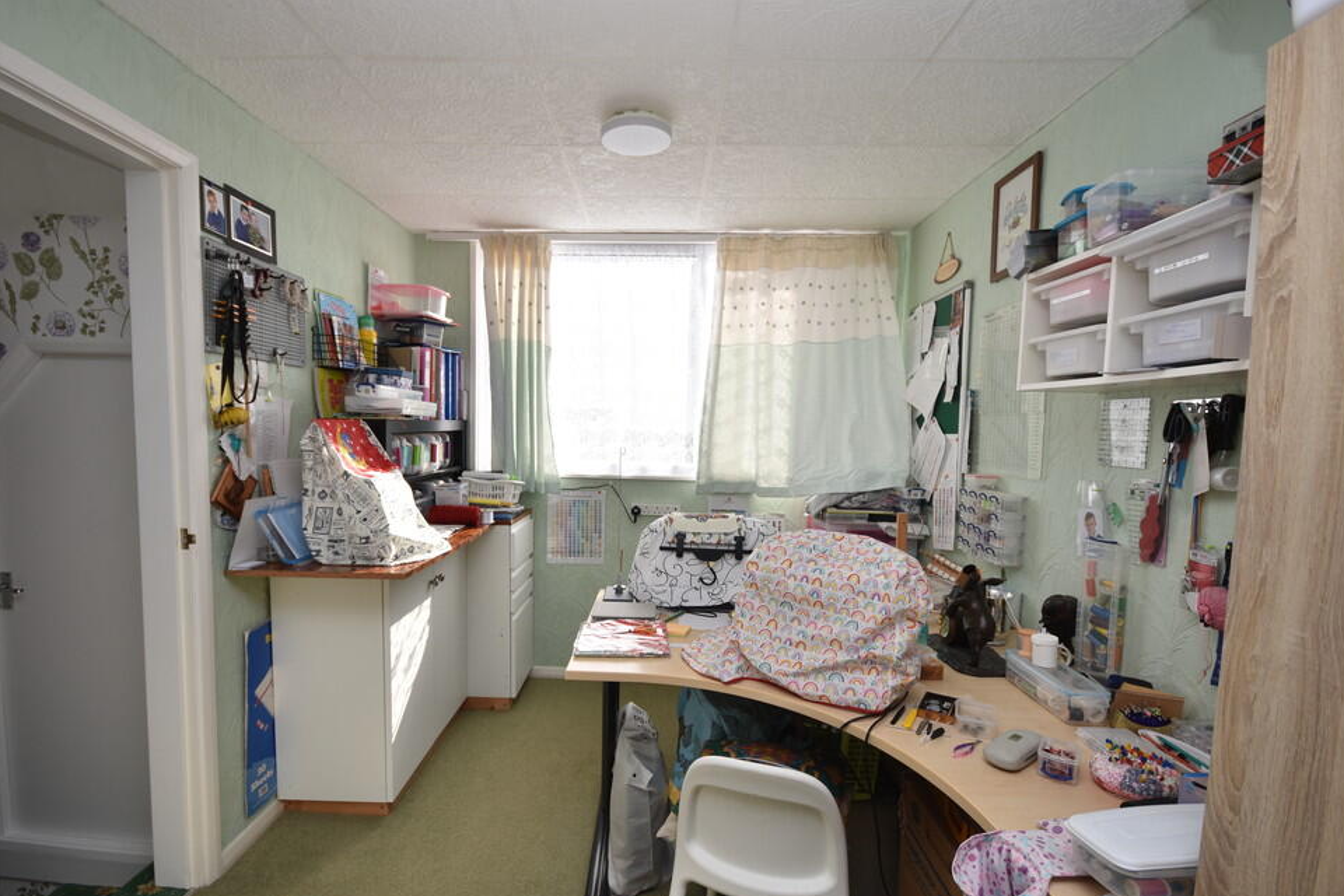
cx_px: 647
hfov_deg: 96.7
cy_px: 466
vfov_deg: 73.7
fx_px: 597
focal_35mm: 16
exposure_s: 1/160
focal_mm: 10
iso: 100
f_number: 6.3
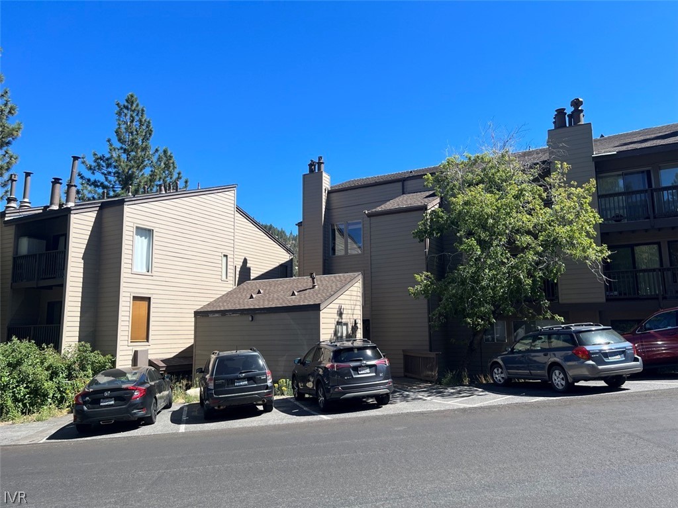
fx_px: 509
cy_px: 254
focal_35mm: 26
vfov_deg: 53.1
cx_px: 339
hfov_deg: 67.3
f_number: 1.5
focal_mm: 5.7
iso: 50
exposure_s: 1/2457
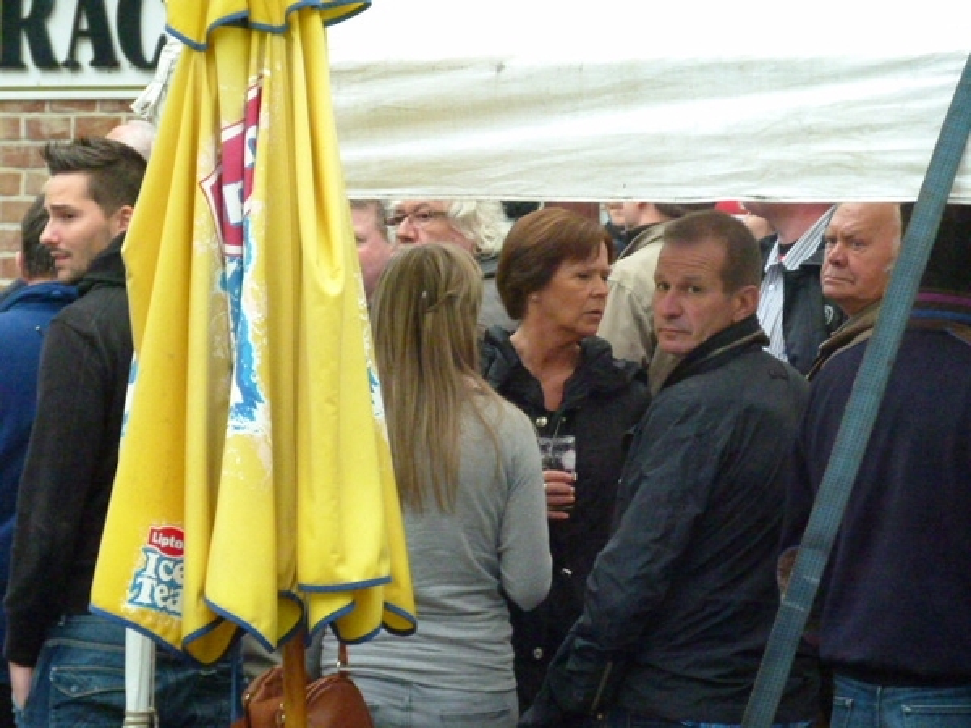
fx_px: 6592
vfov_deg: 6.3
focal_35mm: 235
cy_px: 364
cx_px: 486
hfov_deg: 8.4
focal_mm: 42.2
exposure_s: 1/250
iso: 800
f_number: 3.9
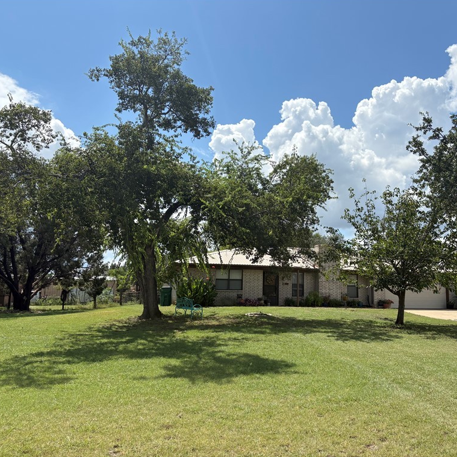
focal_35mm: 31
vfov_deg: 52.5
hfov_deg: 52.0
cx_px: 282
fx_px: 463
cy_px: 227
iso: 50
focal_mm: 5.96
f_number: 1.6
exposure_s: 1/4608
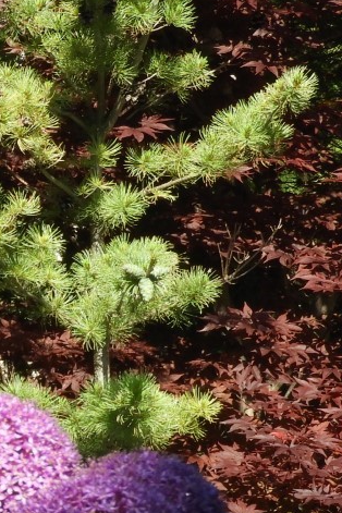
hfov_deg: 3.2
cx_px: -251
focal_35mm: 429
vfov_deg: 4.8
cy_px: 469
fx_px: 6113
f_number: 5
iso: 100
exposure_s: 1/200
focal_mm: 24.2
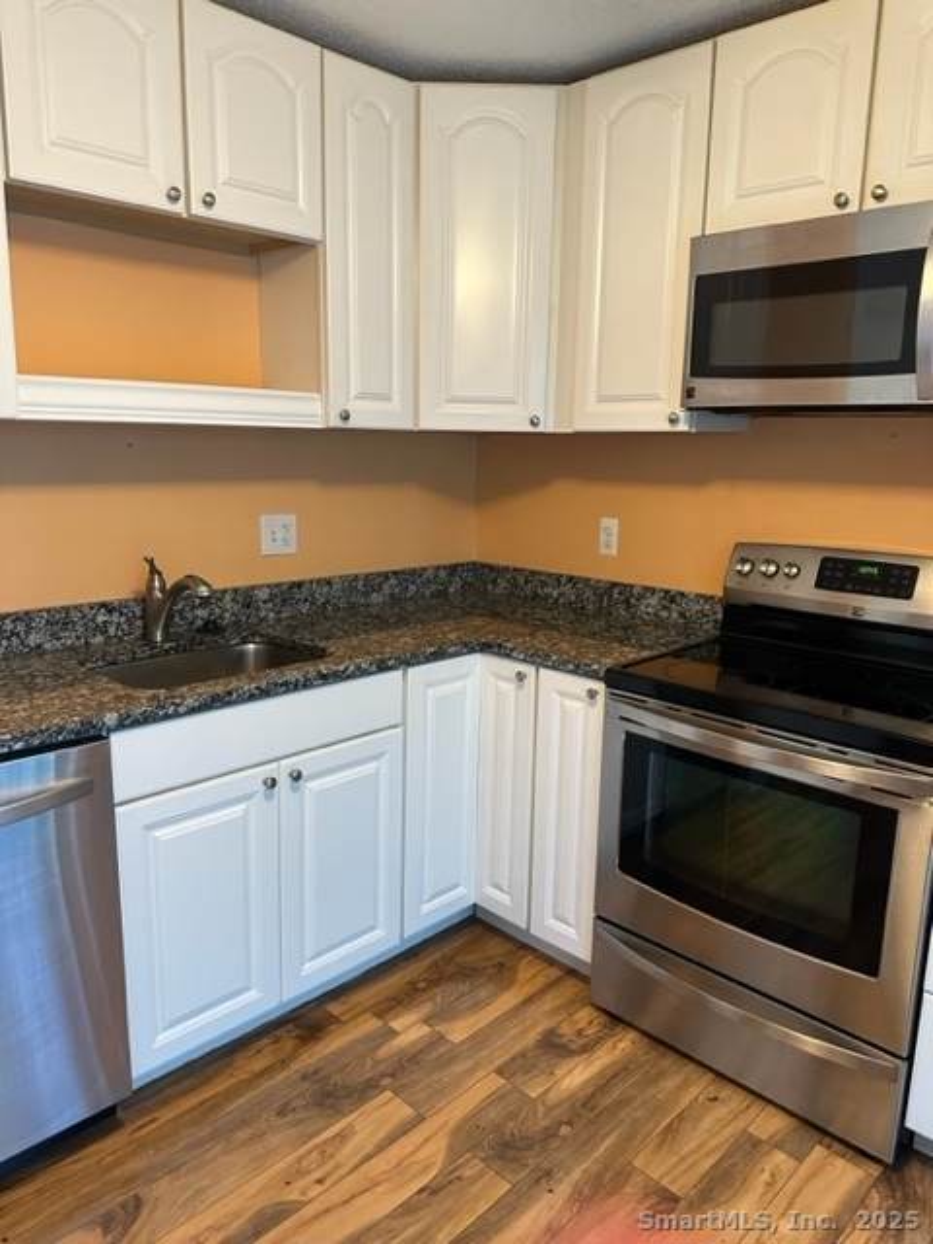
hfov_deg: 56.8
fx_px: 862
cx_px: 466
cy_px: 622
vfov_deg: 71.6
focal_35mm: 24
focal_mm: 6.86
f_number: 1.78
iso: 400
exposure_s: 1/60
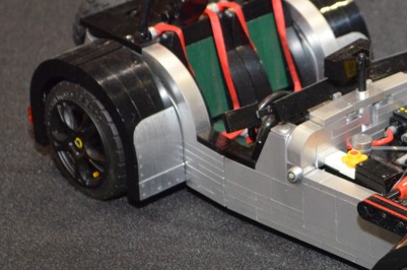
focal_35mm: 187
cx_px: 355
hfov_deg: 11.0
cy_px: 185
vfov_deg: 7.3
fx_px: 2111
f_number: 5.6
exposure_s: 1/60
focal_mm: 50
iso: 3200
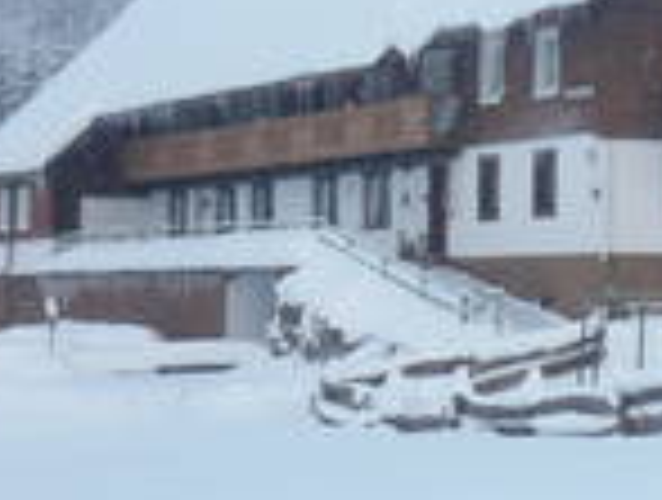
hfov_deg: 11.3
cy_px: -72
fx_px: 3278
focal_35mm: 171
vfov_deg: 8.6
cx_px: 829
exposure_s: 1/160
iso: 100
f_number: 4.3
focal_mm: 10.3
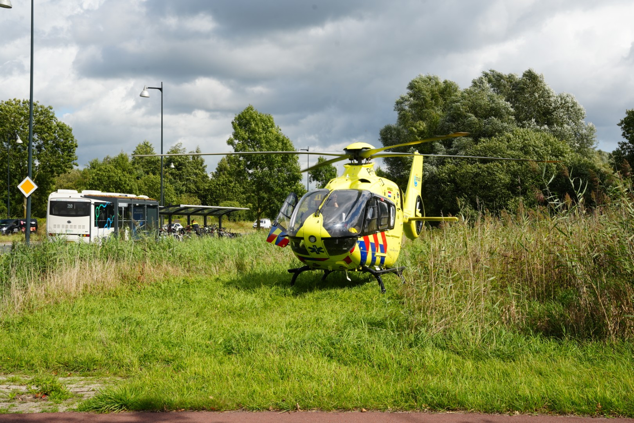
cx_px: 317
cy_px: 212
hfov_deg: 44.5
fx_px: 775
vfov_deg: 30.5
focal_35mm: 44
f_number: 10
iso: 100
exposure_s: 1/160
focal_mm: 44
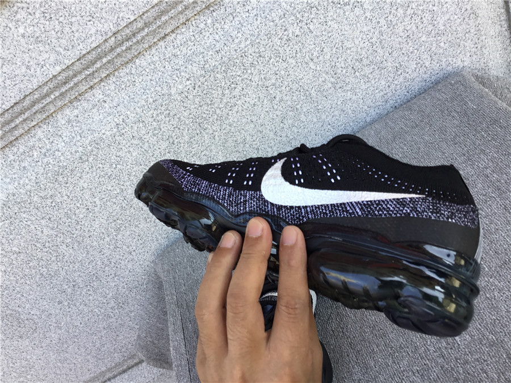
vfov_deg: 45.4
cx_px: 256
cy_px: 192
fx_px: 458
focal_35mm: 31
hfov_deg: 58.4
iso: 25
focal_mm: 3.3
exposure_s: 1/109
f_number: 2.4
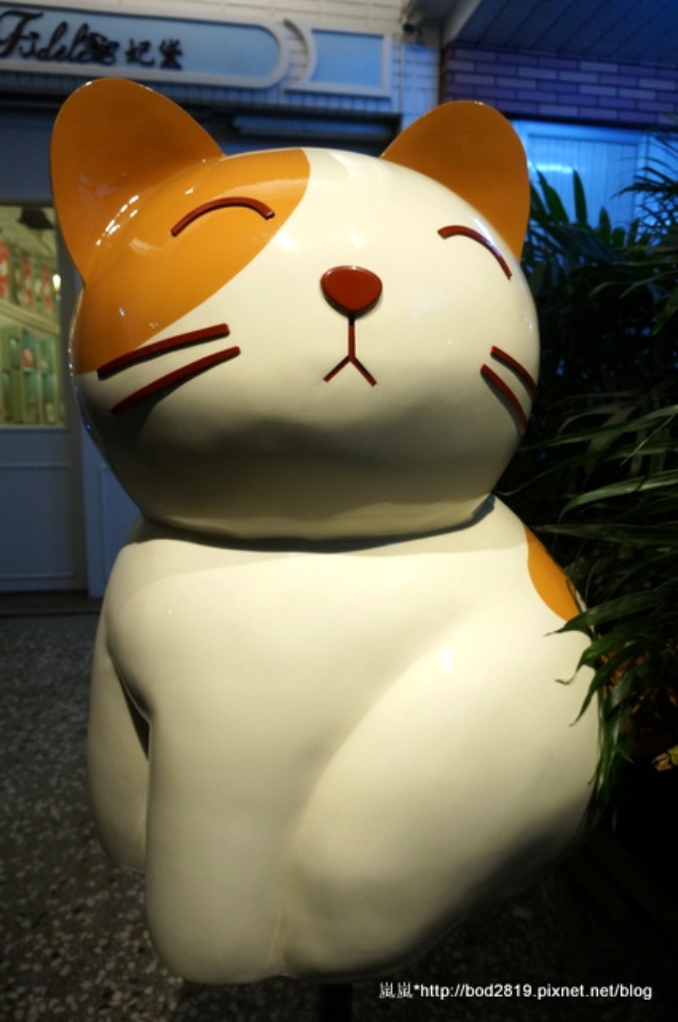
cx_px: 339
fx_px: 680
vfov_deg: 73.8
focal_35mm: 24
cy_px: 511
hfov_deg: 53.0
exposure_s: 1/160
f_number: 4
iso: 800
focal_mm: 16
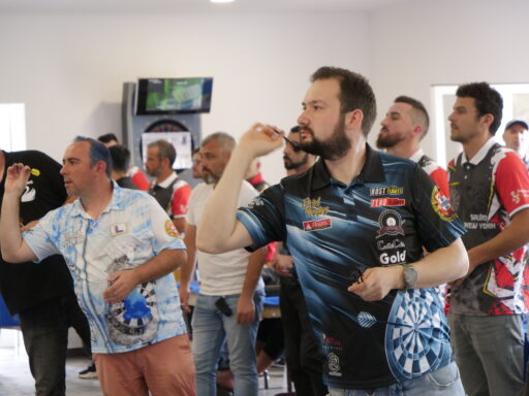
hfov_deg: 17.6
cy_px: 198
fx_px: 1712
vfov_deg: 13.2
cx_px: 264
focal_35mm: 112
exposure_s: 1/80
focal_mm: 56
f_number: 4
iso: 1600
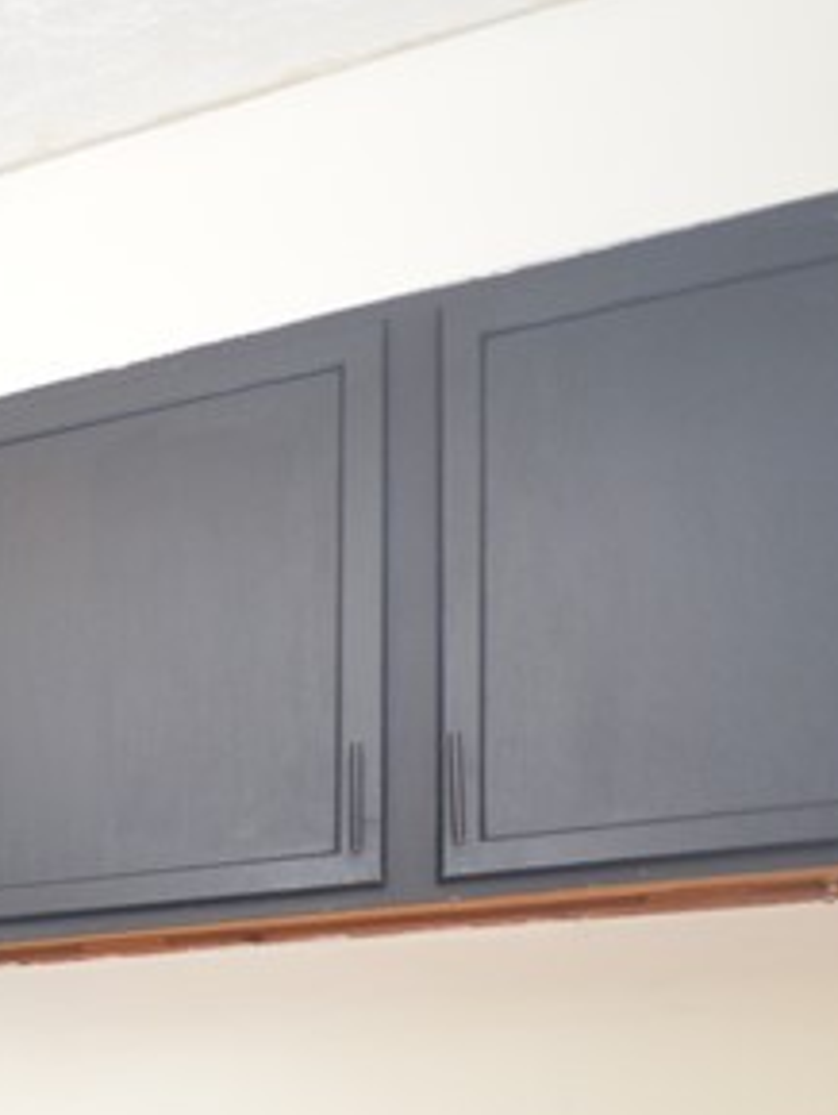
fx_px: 1740
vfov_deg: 31.9
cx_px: -886
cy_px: 1190
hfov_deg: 17.7
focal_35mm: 54
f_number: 4
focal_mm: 10
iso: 720
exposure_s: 1/60
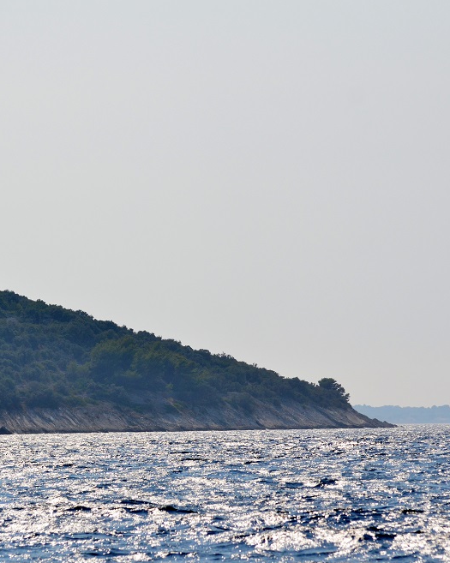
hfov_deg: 6.6
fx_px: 3915
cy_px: 282
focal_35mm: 235
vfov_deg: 8.2
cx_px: 166
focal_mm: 110
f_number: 5.6
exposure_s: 1/5000
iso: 400
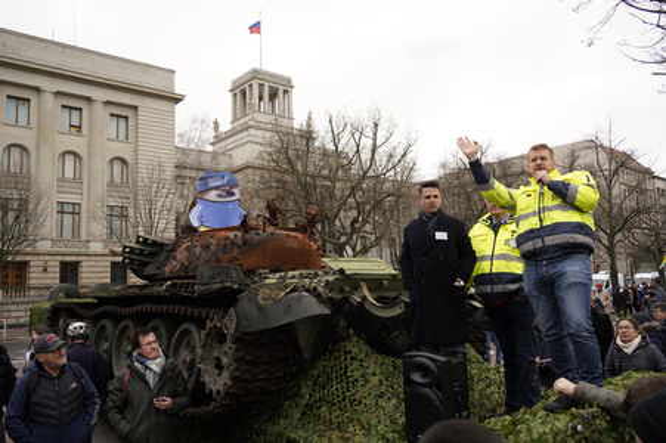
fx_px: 536
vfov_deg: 44.9
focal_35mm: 29
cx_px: 333
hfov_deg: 63.7
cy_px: 222
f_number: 7.1
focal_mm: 29
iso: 640
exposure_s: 1/320
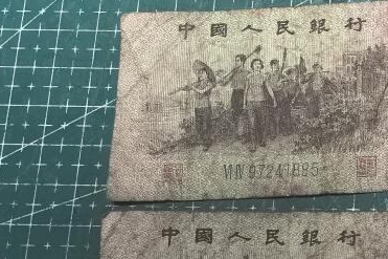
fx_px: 1142
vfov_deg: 12.7
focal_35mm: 106
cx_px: 587
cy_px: -3
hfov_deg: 17.3
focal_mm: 6.98
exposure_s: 1/33.3
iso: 640
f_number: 2.8
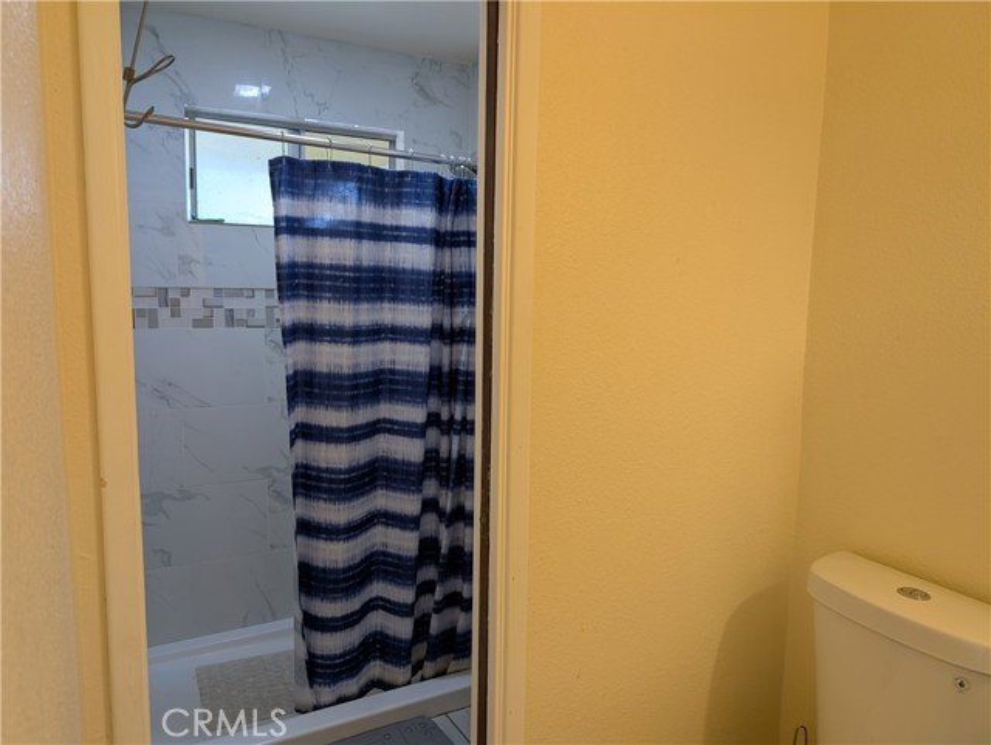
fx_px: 688
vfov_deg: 56.9
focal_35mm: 24
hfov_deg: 71.6
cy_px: 372
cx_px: 496
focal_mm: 6.9
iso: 41
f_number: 1.68
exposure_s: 1/24
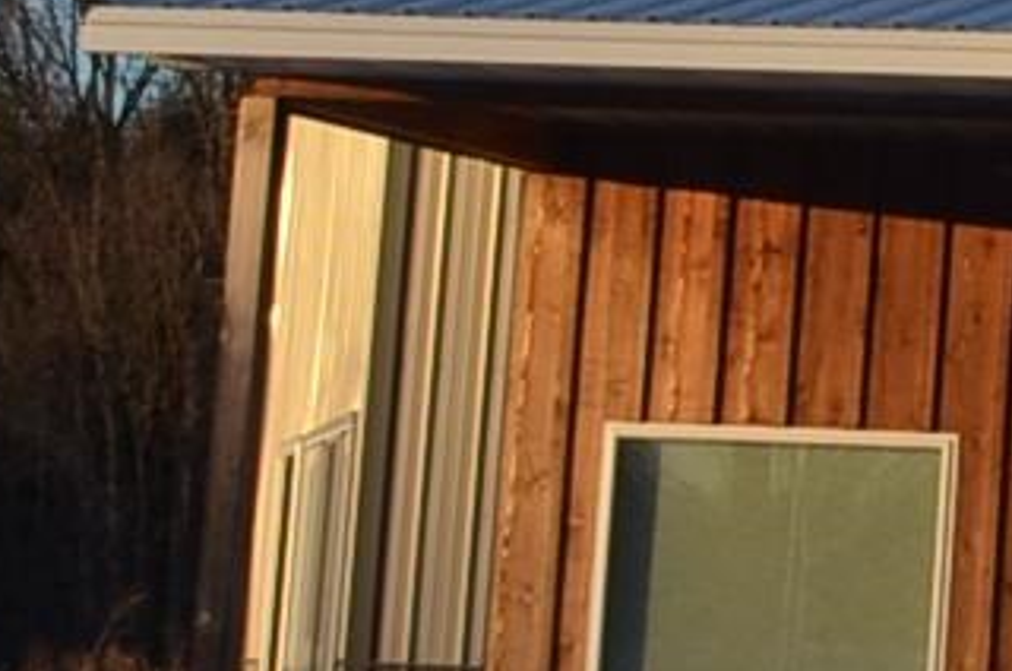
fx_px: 6481
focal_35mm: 231
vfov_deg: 5.8
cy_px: -557
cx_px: 2584
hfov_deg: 8.1
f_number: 8
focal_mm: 20
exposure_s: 1/250
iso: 200
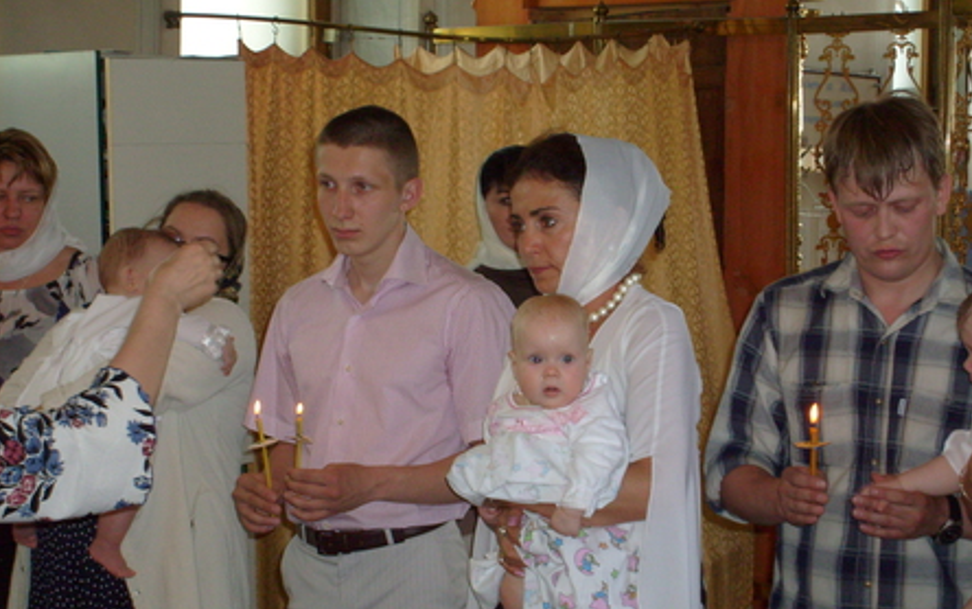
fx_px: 2306
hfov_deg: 23.8
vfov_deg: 15.0
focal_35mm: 87
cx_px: 488
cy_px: 304
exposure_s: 1/90
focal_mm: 13.7
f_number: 4.2
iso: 160
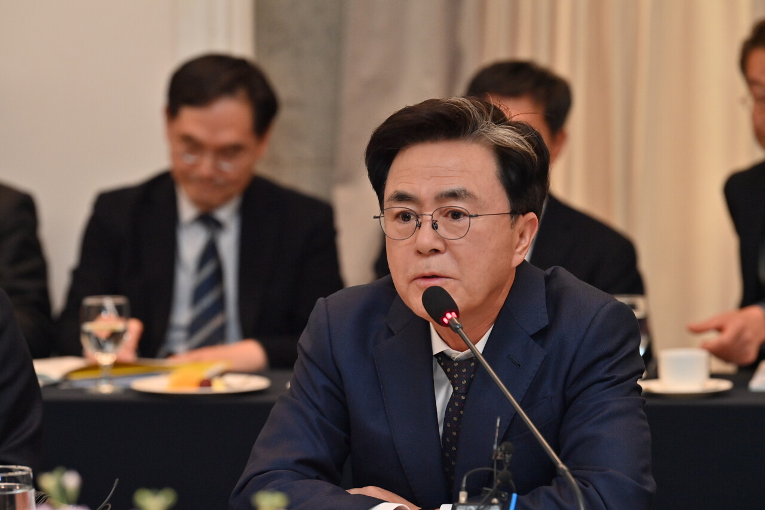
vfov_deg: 8.1
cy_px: 255
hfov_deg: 12.1
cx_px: 382
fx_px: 3612
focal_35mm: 170
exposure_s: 1/100
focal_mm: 170
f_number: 5
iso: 1600
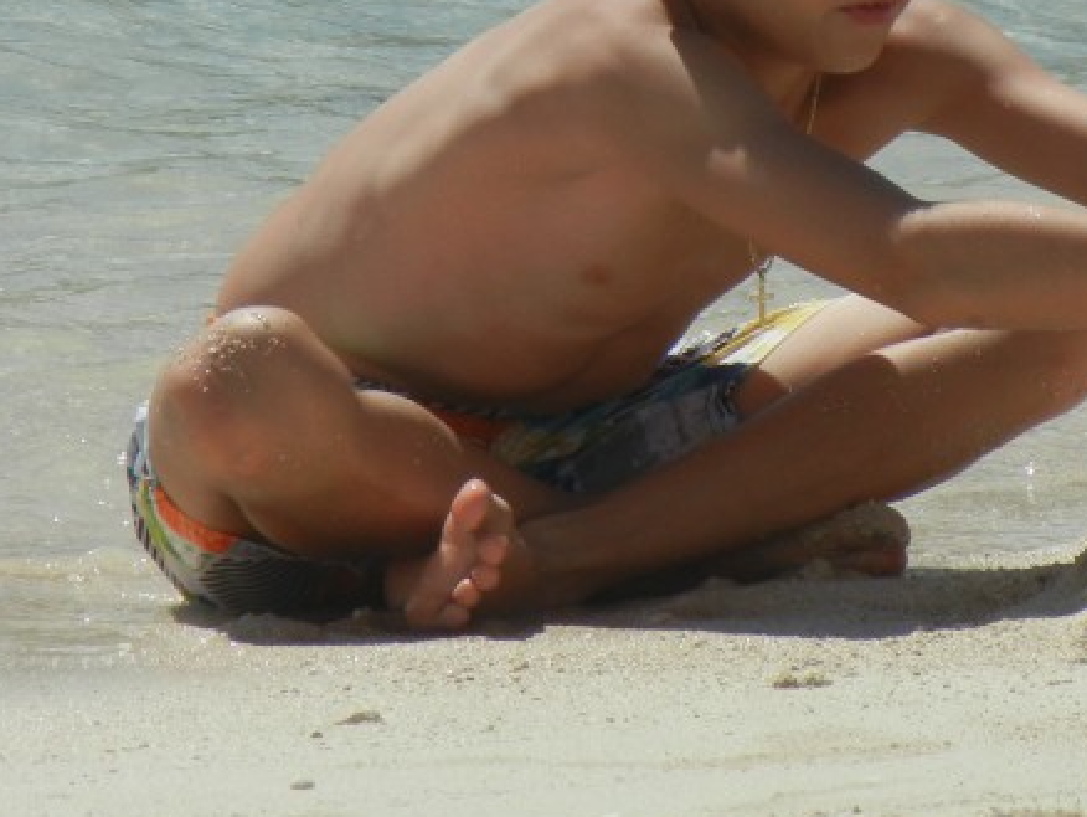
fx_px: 22025
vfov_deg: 2.1
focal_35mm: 701
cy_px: 55
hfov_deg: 2.8
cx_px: 685
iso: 160
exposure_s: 1/315
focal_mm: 54
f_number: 11.2
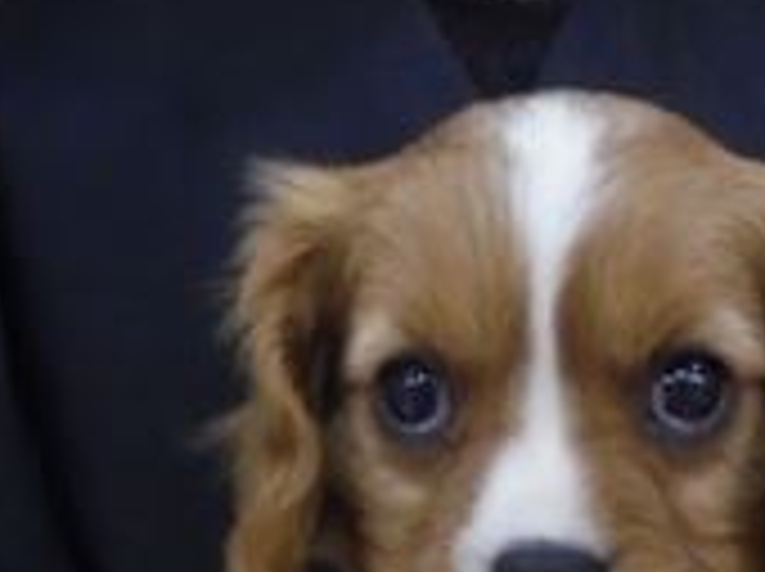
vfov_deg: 14.4
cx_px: 526
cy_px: 982
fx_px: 2030
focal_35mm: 92
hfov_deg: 21.2
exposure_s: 1/30
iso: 400
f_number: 3.5
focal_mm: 4.6
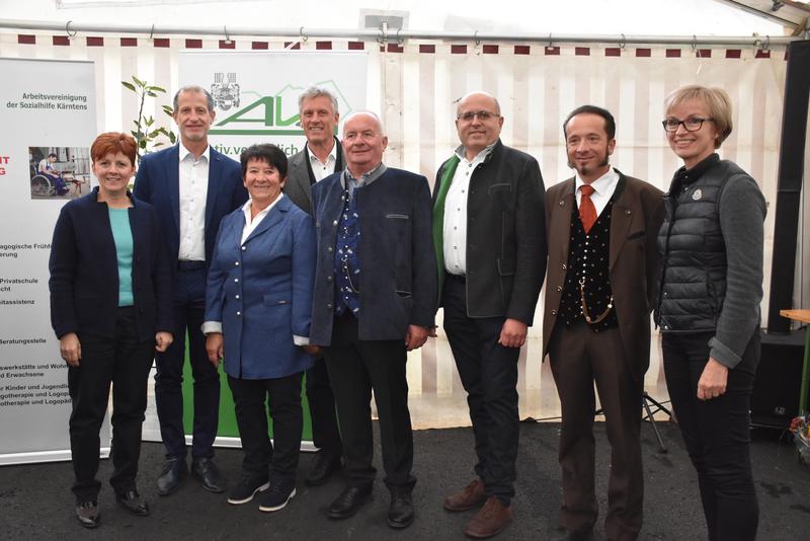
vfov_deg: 40.0
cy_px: 270
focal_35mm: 33
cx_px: 405
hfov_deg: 57.2
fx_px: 743
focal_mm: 22
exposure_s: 1/60
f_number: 4
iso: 2500
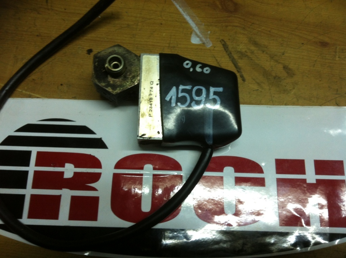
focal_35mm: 35
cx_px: 173
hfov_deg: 52.7
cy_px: 129
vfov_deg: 40.6
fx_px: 349
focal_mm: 3.85
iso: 125
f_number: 2.8
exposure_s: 1/15
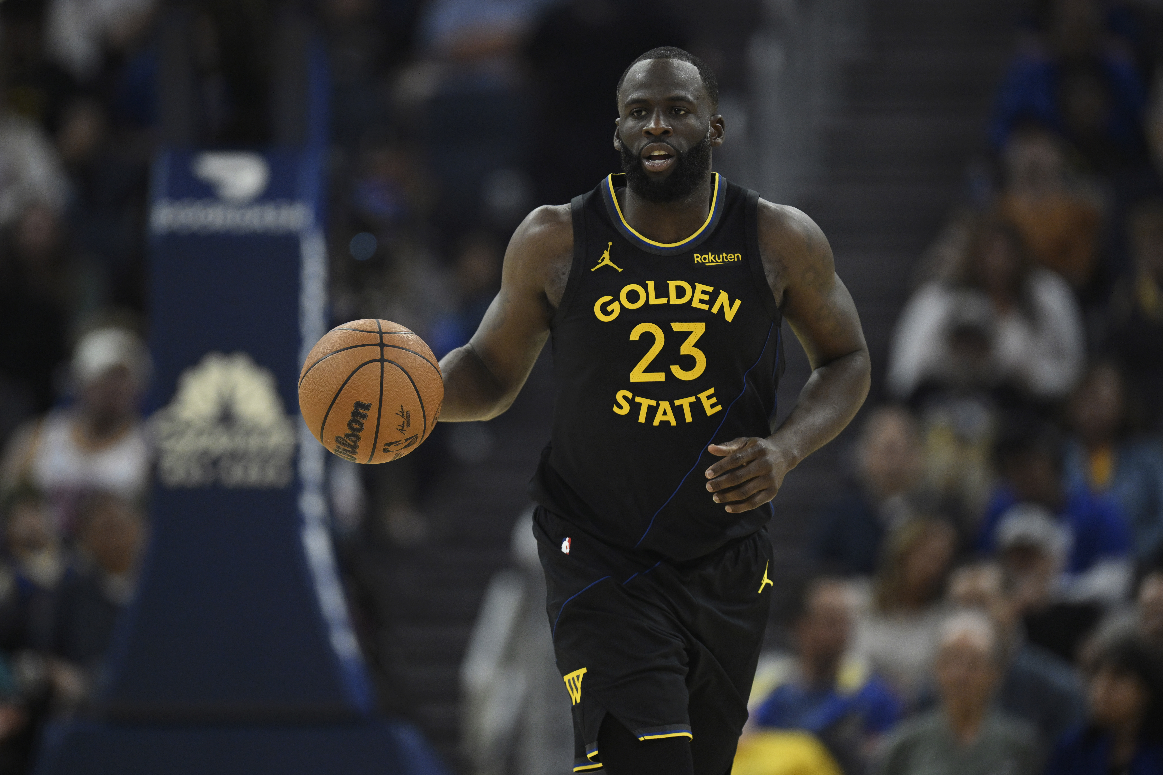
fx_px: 12921
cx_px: 582
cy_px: 388
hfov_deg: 5.2
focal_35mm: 400
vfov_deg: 3.4
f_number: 2.8
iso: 4000
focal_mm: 400
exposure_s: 1/2000
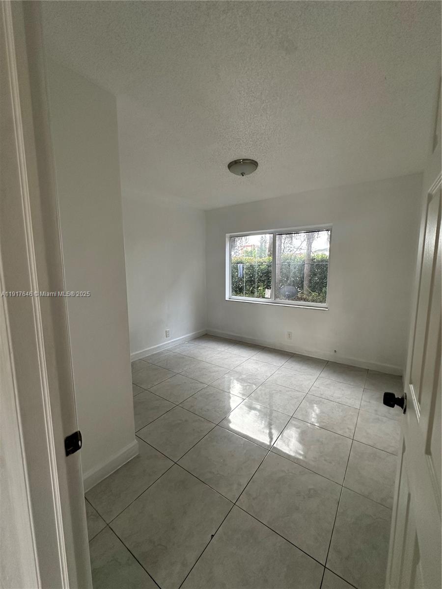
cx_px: 221
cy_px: 294
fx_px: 238
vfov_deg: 102.1
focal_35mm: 14
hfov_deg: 85.7
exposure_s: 1/99
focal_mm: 2.22
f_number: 2.2
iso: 160
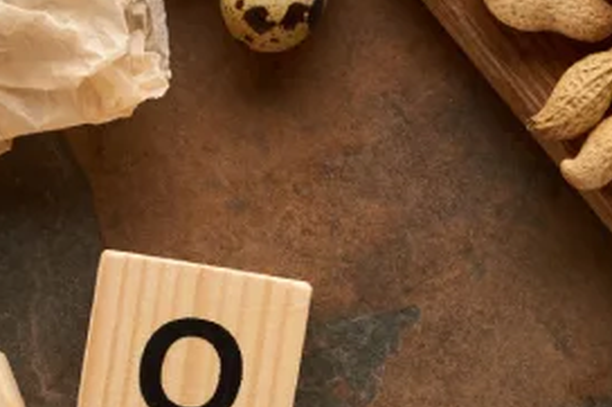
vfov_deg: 7.4
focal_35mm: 184
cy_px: 478
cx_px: 286
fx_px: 3126
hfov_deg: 11.2
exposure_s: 1/160
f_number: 9
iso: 200
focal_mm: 50
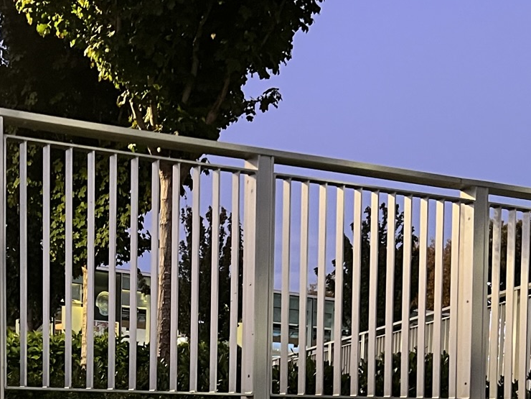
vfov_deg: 19.0
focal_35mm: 72
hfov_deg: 25.9
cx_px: 22
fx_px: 1104
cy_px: 515
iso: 400
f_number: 1.5
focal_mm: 5.7
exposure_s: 1/40
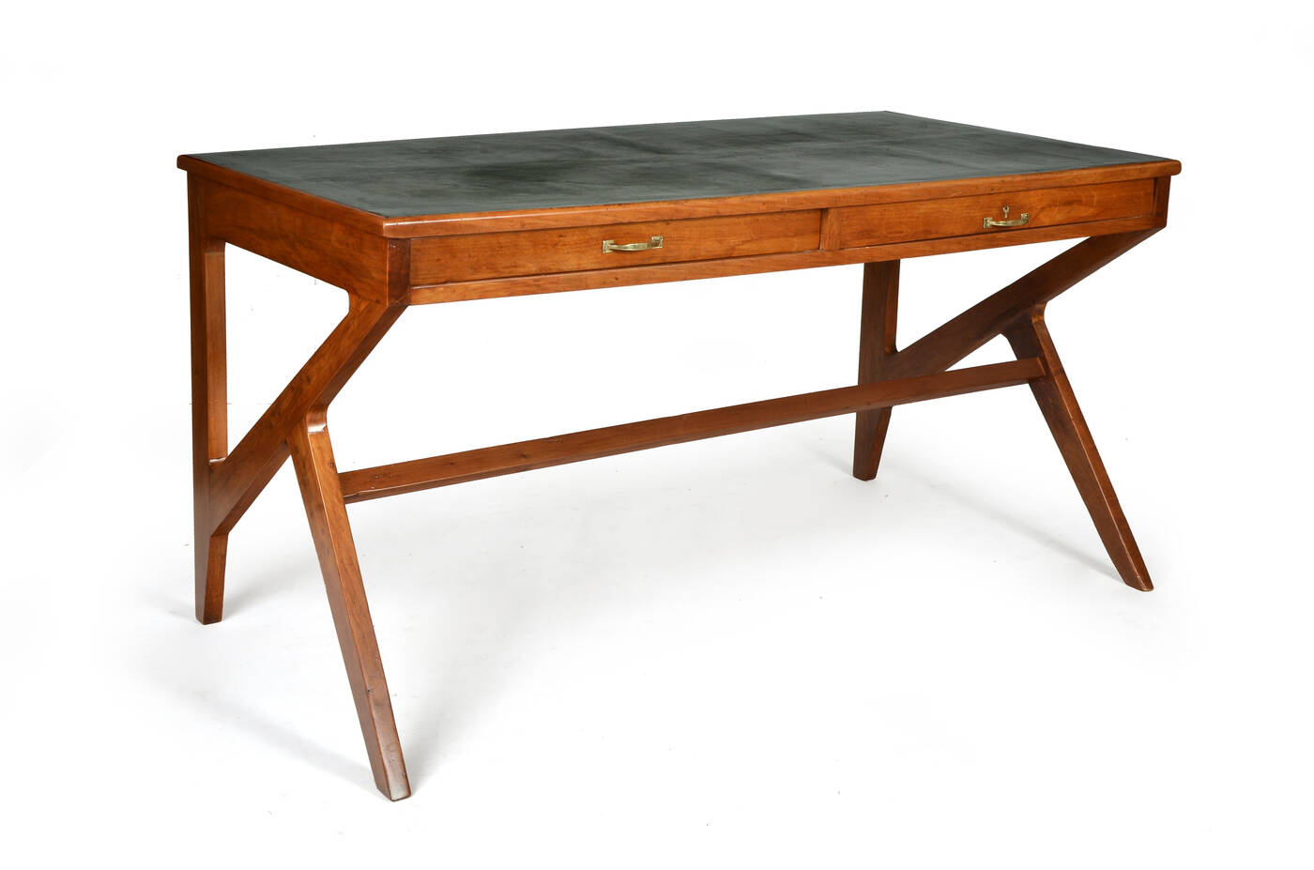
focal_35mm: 46
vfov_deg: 28.8
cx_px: 657
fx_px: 1694
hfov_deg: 42.4
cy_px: 435
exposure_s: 1/160
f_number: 18
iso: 250
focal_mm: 31
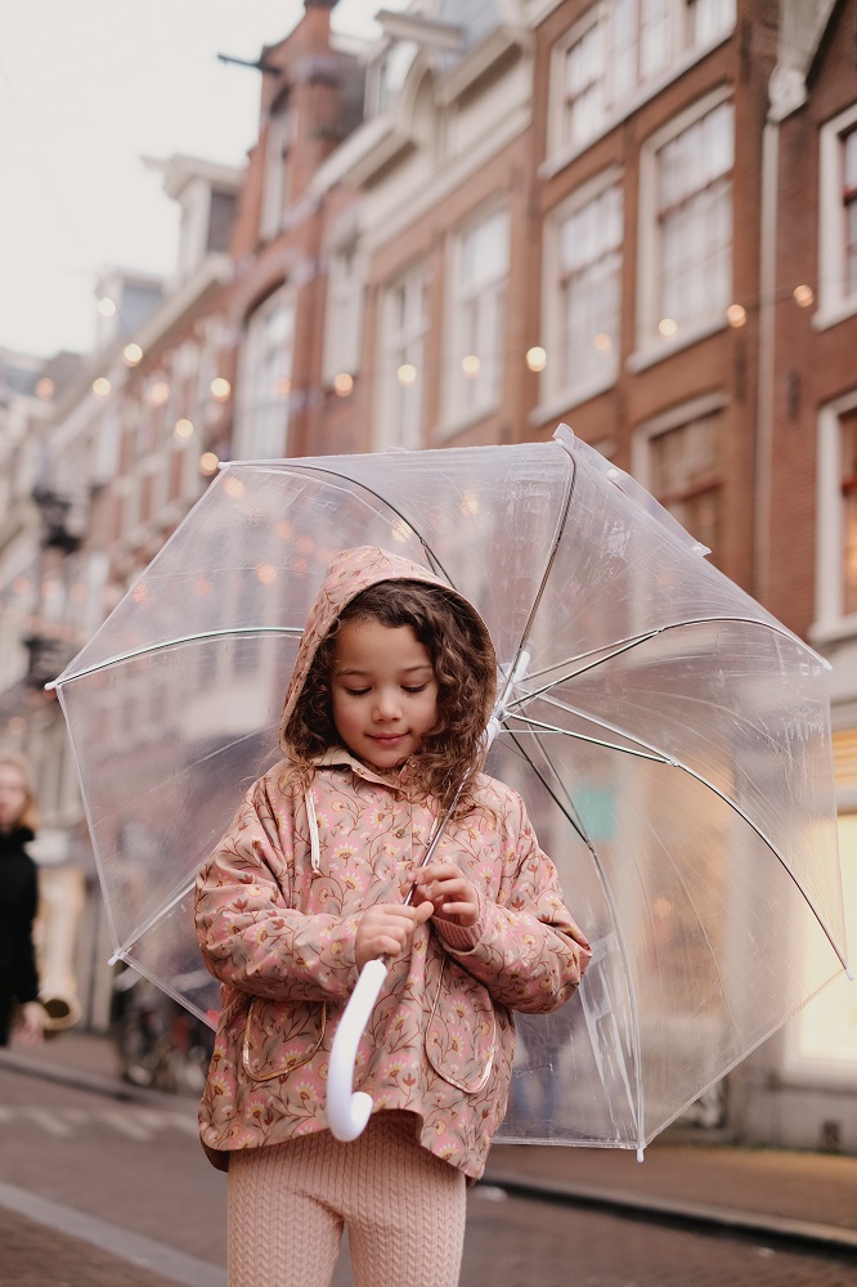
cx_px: 428
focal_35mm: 53
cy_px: 644
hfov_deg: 25.5
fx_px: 1894
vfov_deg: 37.5
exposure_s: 1/125
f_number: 1.8
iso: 250
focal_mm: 35
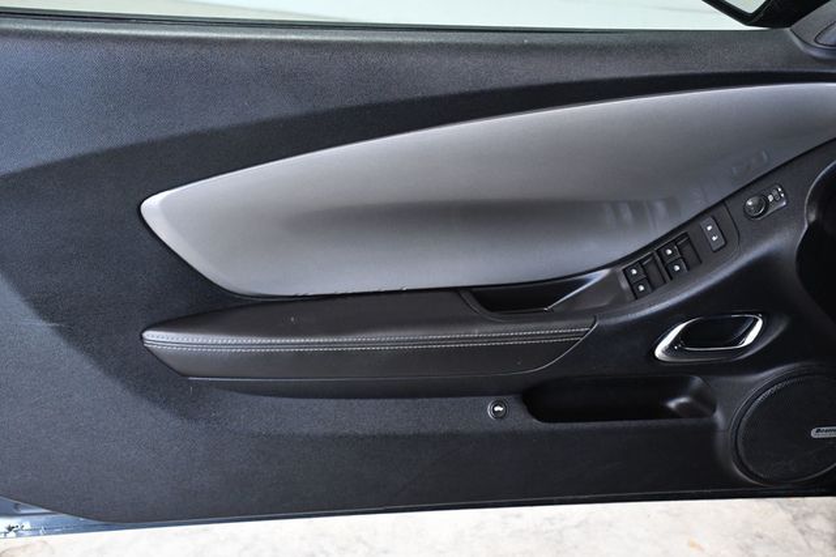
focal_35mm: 52
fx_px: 1207
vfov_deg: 26.0
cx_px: 418
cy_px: 278
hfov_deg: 38.2
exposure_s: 1/125
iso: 2500
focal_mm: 35
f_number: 5.6
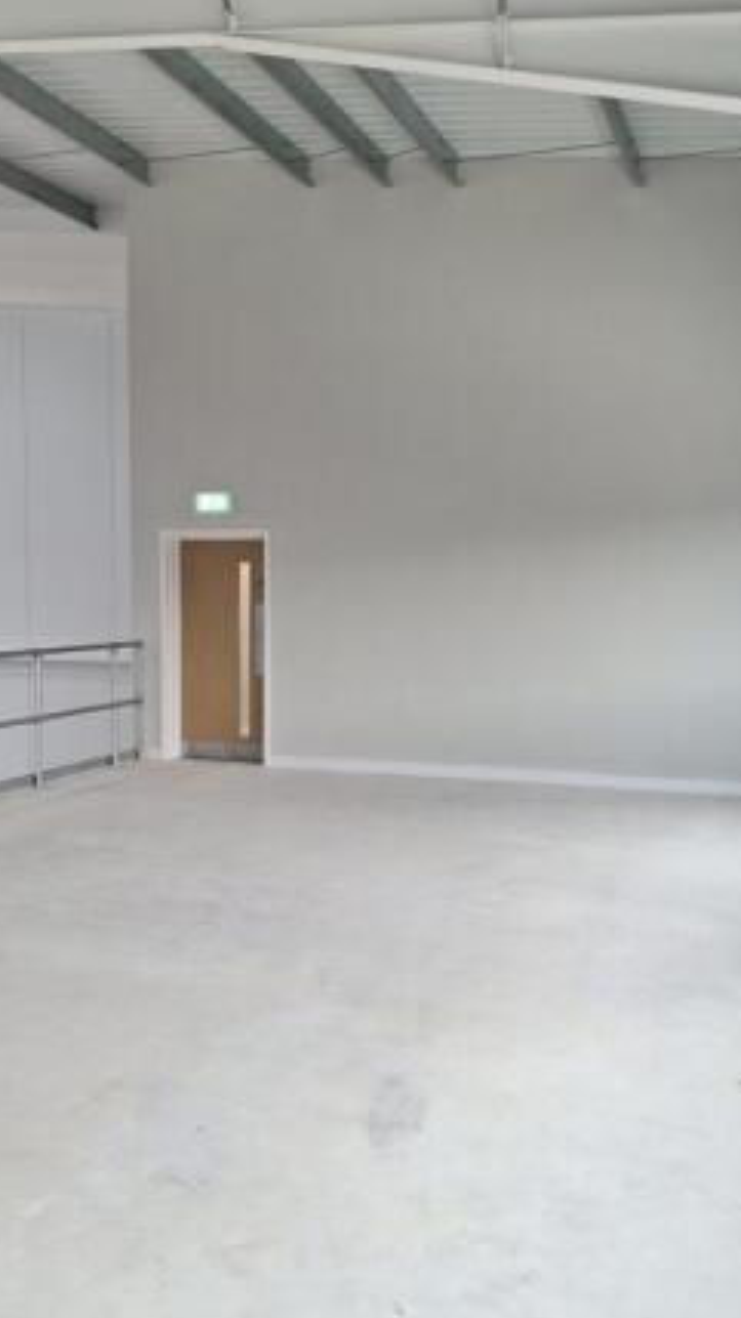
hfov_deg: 31.9
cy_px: 662
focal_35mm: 37
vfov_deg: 54.0
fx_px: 1294
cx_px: 331
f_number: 1.8
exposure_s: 1/100
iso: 50
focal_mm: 4.69
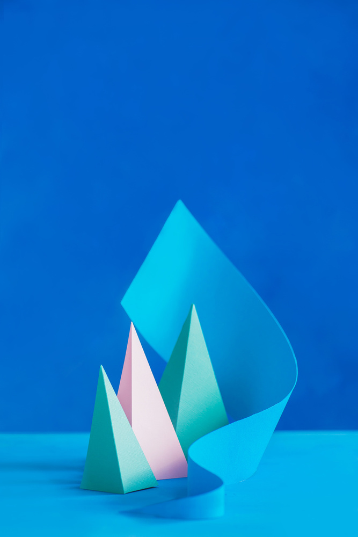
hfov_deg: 13.0
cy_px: 268
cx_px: 179
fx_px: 1566
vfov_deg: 19.5
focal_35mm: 105
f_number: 5.6
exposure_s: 1/100
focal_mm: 105
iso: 160
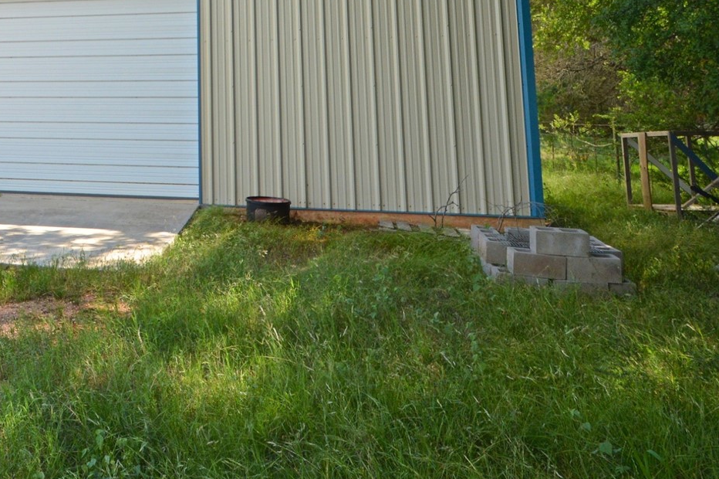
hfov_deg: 48.8
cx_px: 75
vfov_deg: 34.9
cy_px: 20
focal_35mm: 35
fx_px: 699
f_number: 9
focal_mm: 10
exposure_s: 1/60
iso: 200
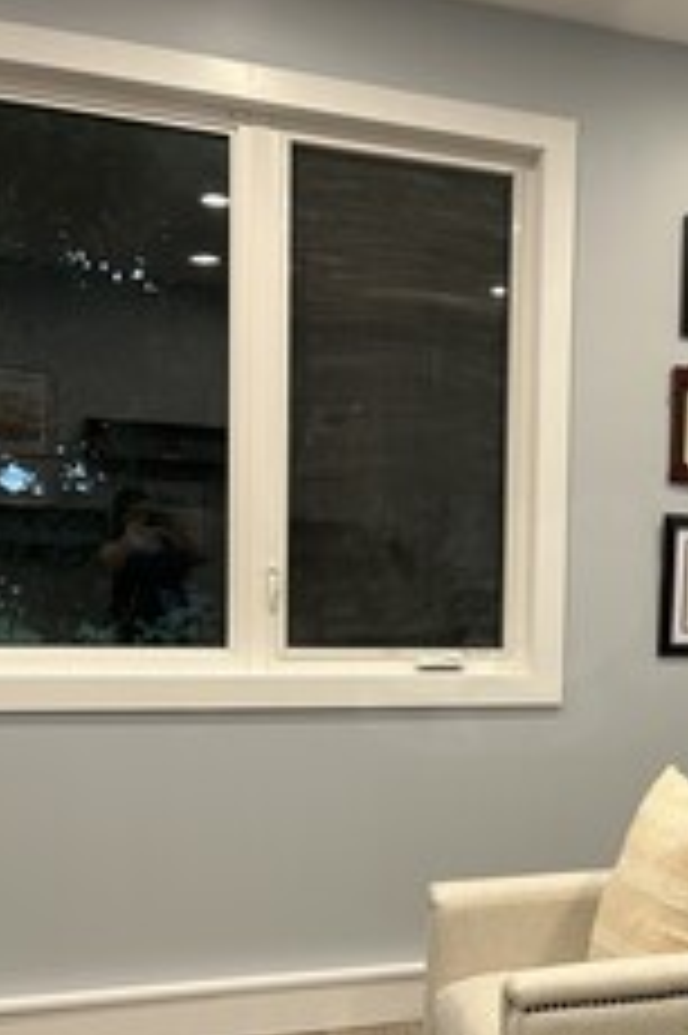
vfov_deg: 41.5
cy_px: 666
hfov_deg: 26.6
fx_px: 1349
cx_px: 737
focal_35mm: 47
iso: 125
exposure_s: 1/60
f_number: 1.5
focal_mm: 5.7
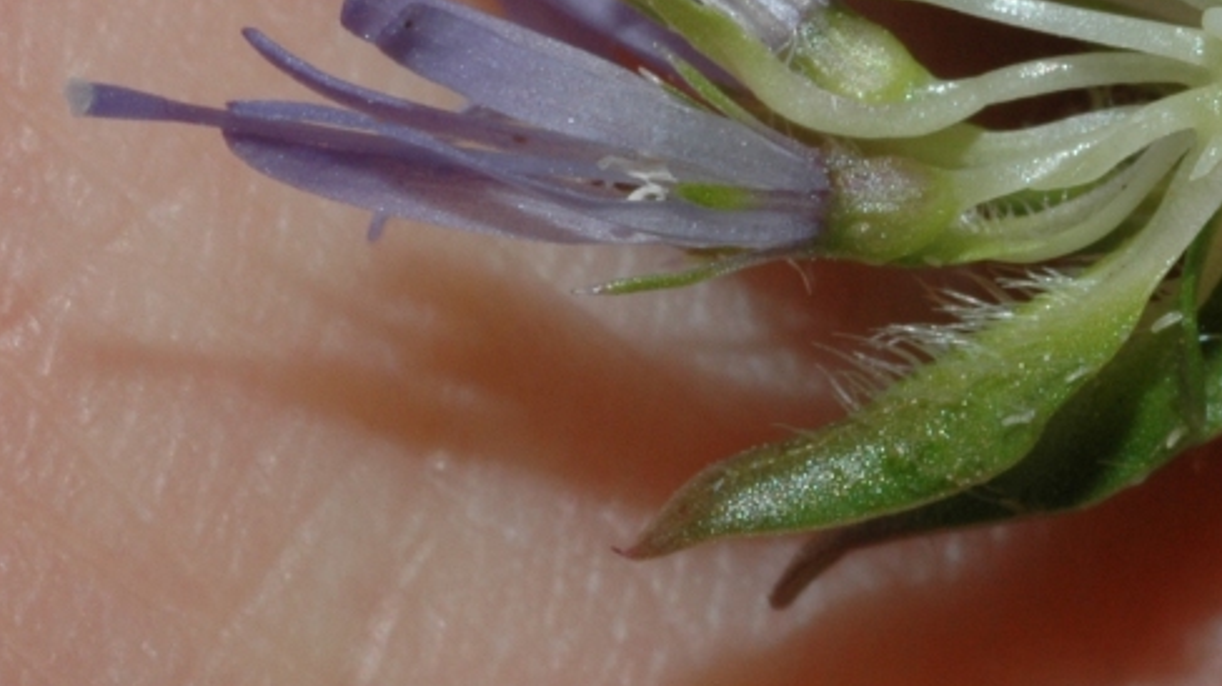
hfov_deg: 9.1
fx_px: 7611
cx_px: 1485
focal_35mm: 235
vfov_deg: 5.1
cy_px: -255
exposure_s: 1/250
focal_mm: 60
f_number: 32
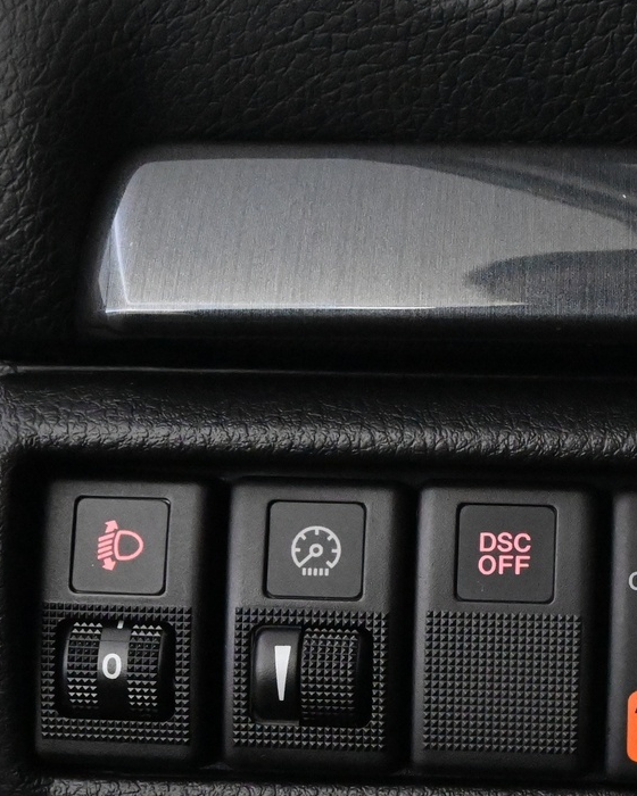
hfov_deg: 17.0
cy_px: 602
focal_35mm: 90
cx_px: 554
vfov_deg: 21.2
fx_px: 2110
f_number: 9
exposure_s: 1/40
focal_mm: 27.5
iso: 11400
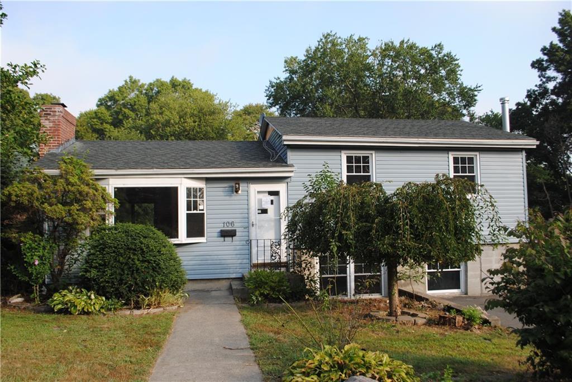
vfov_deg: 43.7
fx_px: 477
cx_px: 286
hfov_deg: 61.9
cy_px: 191
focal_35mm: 30
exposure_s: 1/200
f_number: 6.3
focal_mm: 20
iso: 100
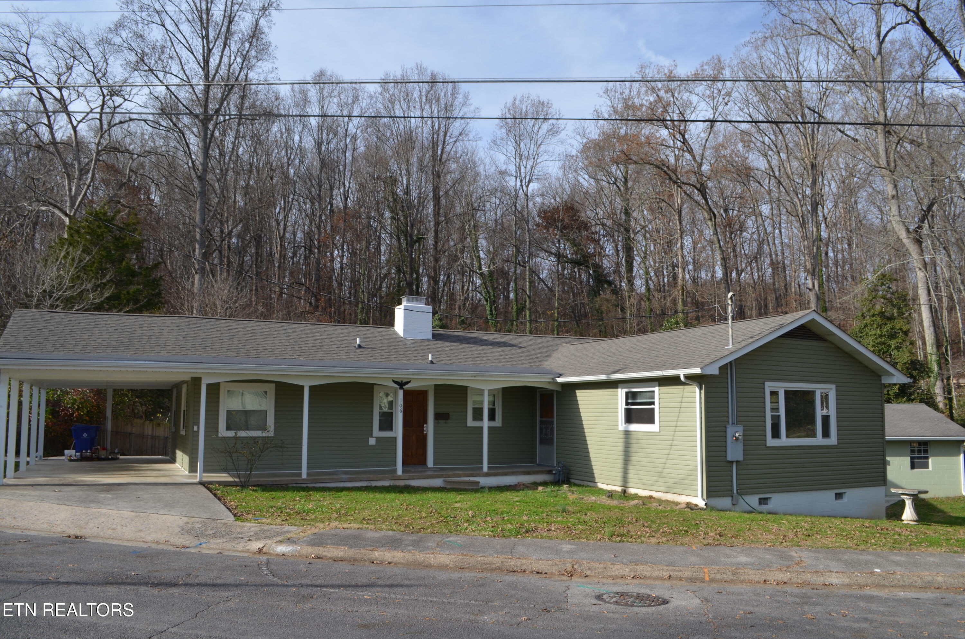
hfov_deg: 67.5
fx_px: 722
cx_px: 482
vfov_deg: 47.7
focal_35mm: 27
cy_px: 320
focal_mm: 18
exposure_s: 1/160
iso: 100
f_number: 7.1
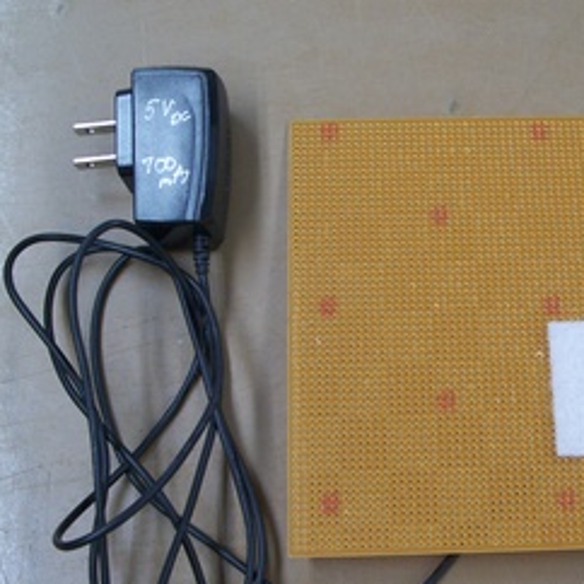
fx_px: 1241
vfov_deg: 26.4
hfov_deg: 26.1
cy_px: 379
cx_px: 442
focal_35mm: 65
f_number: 2.8
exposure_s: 1/30
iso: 160
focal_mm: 7.8
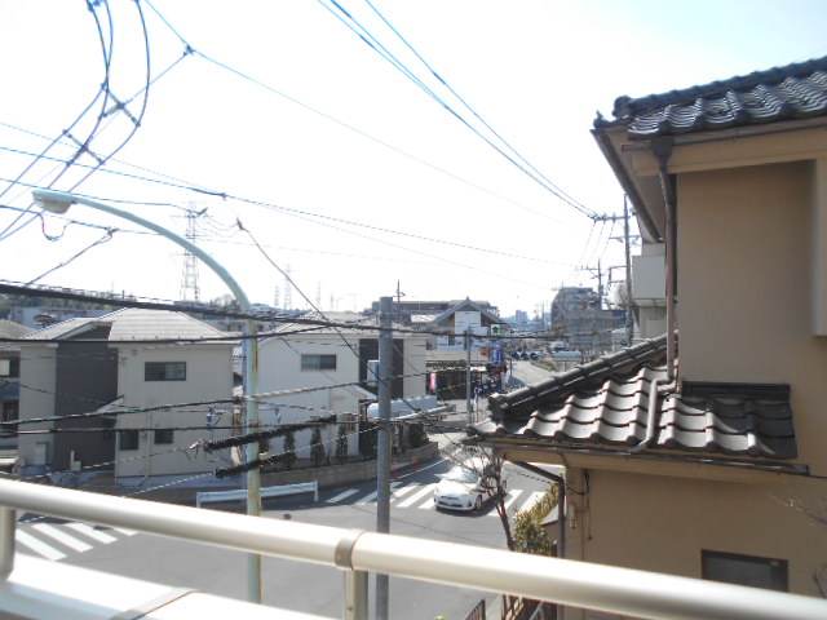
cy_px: 310
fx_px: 621
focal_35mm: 26
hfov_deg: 67.3
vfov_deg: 53.1
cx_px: 414
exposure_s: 1/800
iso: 80
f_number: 3.2
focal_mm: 4.6
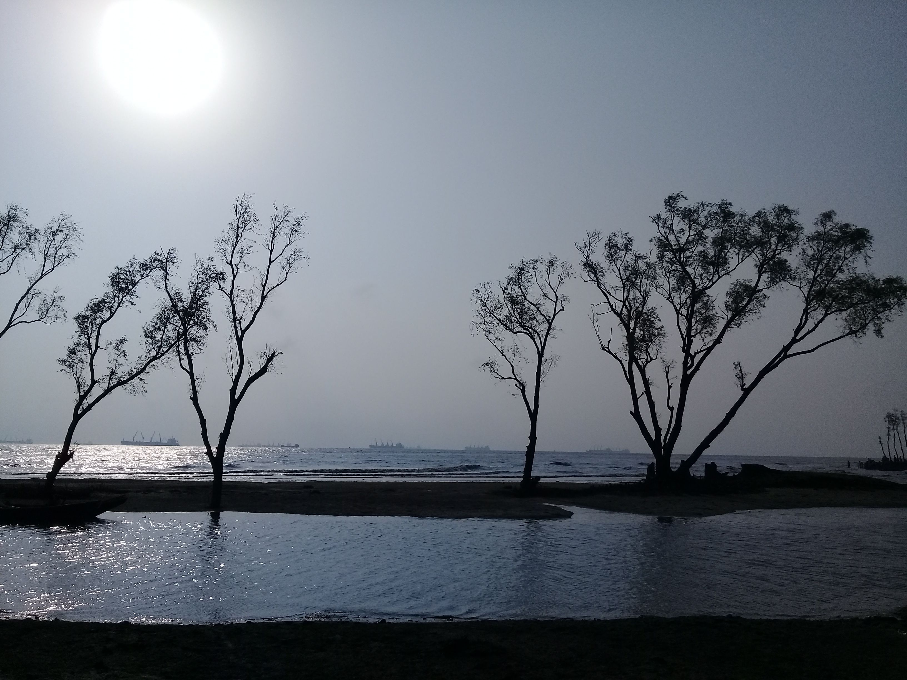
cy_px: 340
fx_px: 812
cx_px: 454
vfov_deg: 45.4
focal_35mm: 31
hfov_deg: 58.4
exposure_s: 1/13333
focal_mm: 3.3
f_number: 2.2
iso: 64
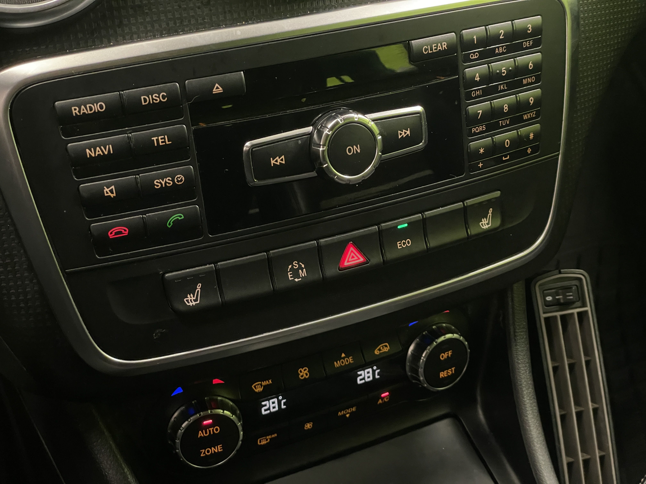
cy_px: 242
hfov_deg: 36.8
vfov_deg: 28.0
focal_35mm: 52
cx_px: 323
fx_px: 970
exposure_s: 1/33
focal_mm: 6
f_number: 2
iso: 800
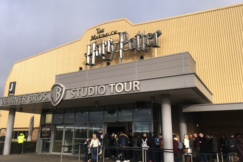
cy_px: 80
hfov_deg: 60.3
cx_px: 119
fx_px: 209
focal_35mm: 31
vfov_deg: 42.3
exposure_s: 1/1241
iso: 25
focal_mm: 4.15
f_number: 2.2
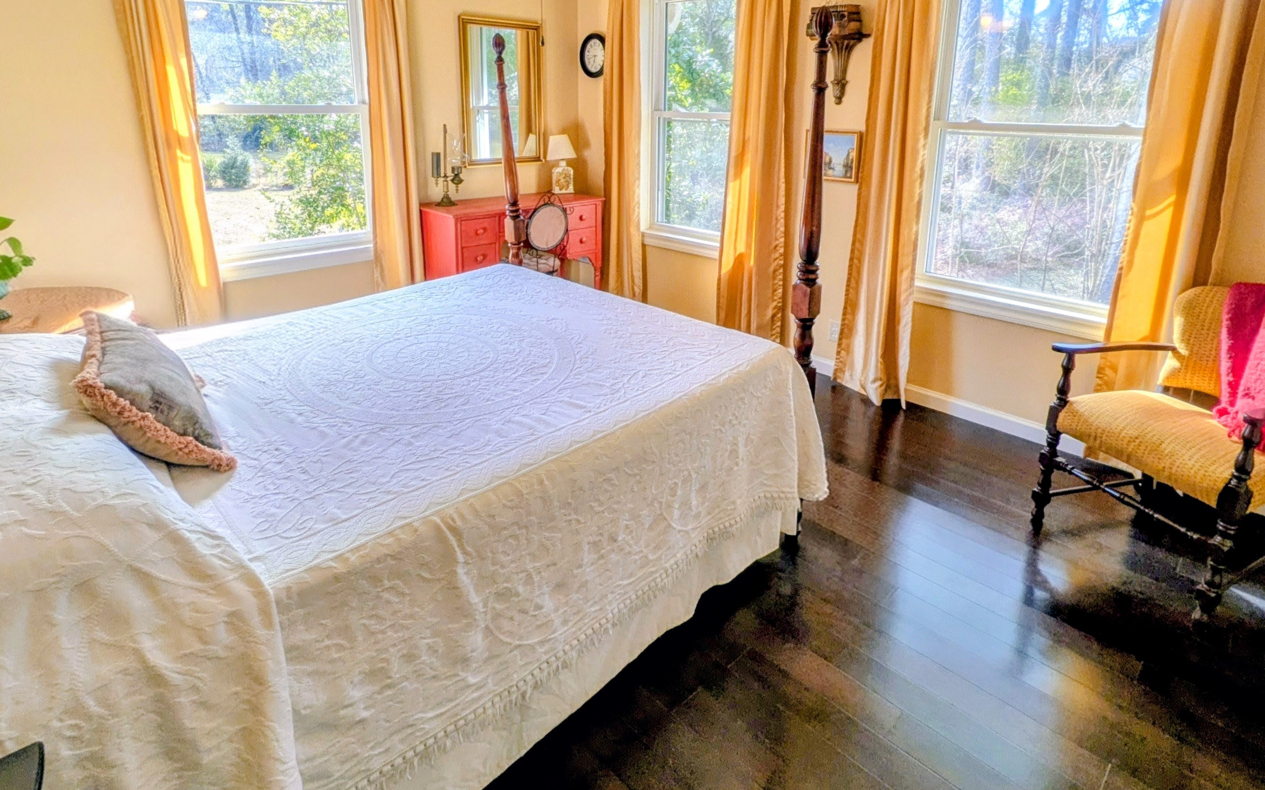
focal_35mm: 20
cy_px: 254
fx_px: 689
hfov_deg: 85.1
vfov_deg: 58.1
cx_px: 642
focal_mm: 1.85
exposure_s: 1/105
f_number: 2.2
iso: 50
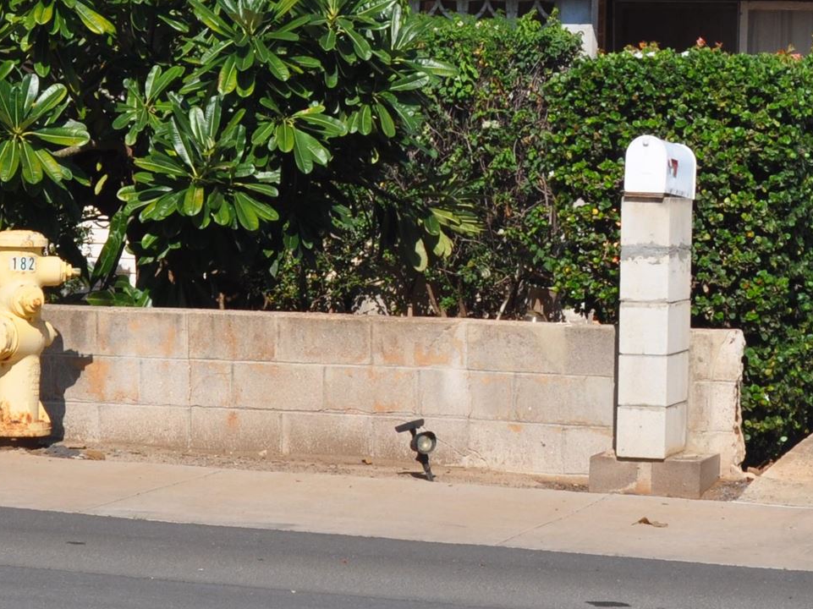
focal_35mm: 129
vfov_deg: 11.5
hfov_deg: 15.2
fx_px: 3029
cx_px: 602
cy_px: 173
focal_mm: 28
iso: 200
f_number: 9
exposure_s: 1/400
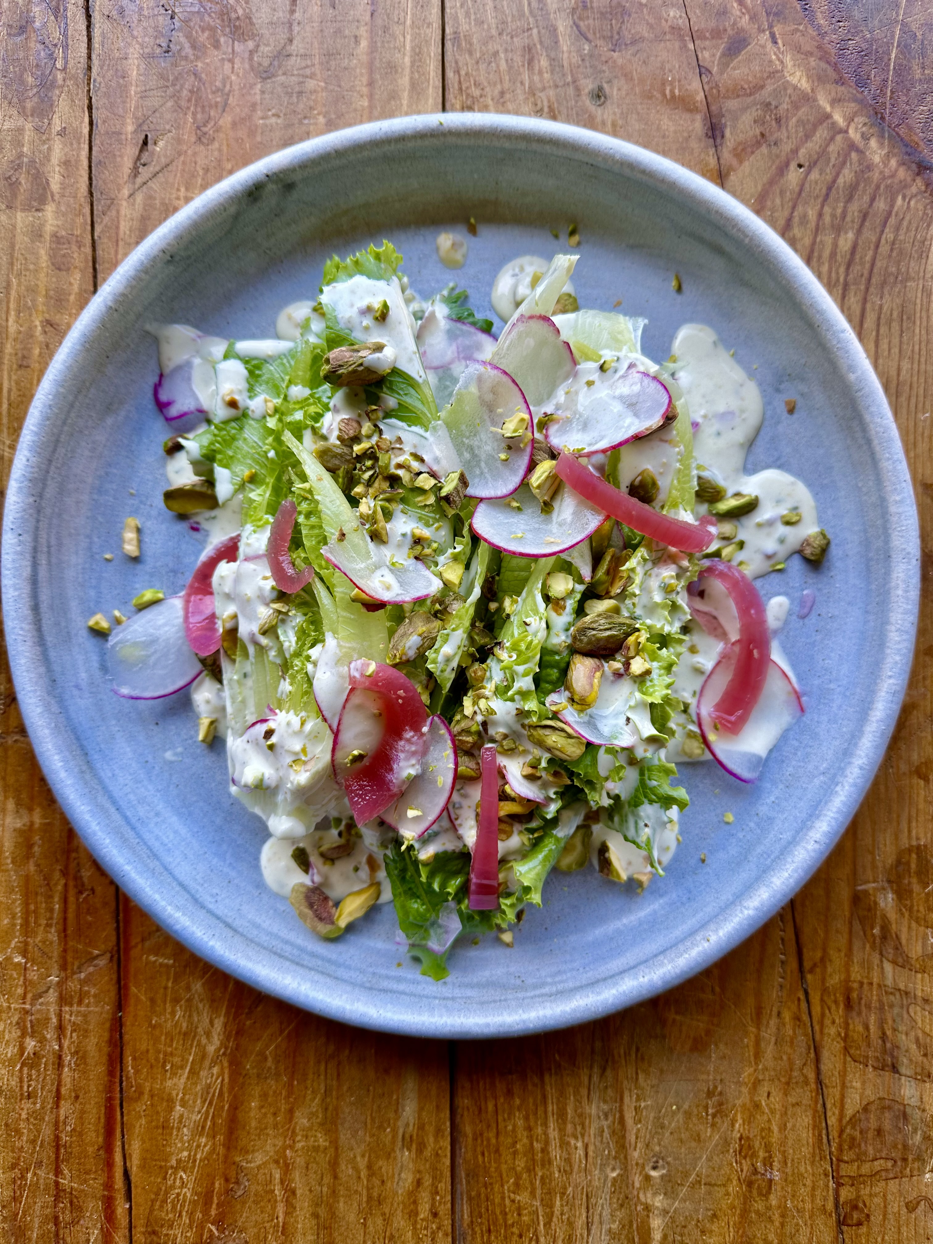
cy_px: 622
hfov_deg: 56.8
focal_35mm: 24
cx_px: 466
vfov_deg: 71.6
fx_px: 862
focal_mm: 6.86
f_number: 1.78
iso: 64
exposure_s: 1/237
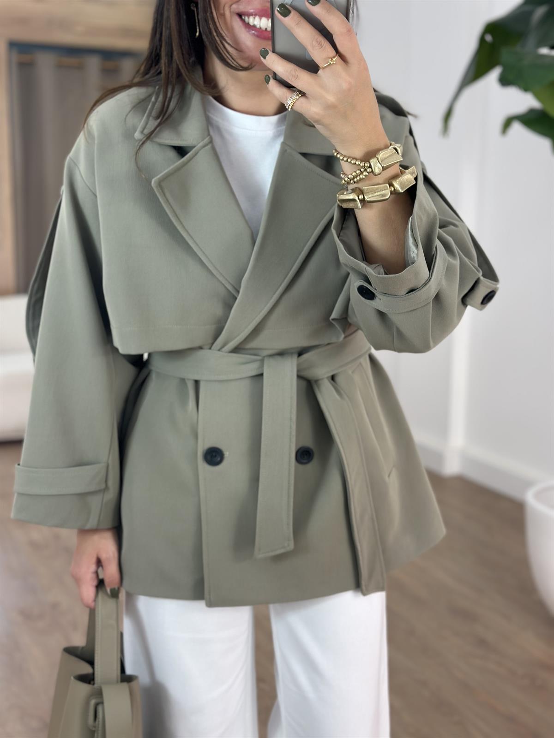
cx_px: 277
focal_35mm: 48
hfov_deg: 30.3
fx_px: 1024
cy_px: 369
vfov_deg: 39.7
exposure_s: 1/211
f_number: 1.78
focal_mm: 6.86
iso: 80
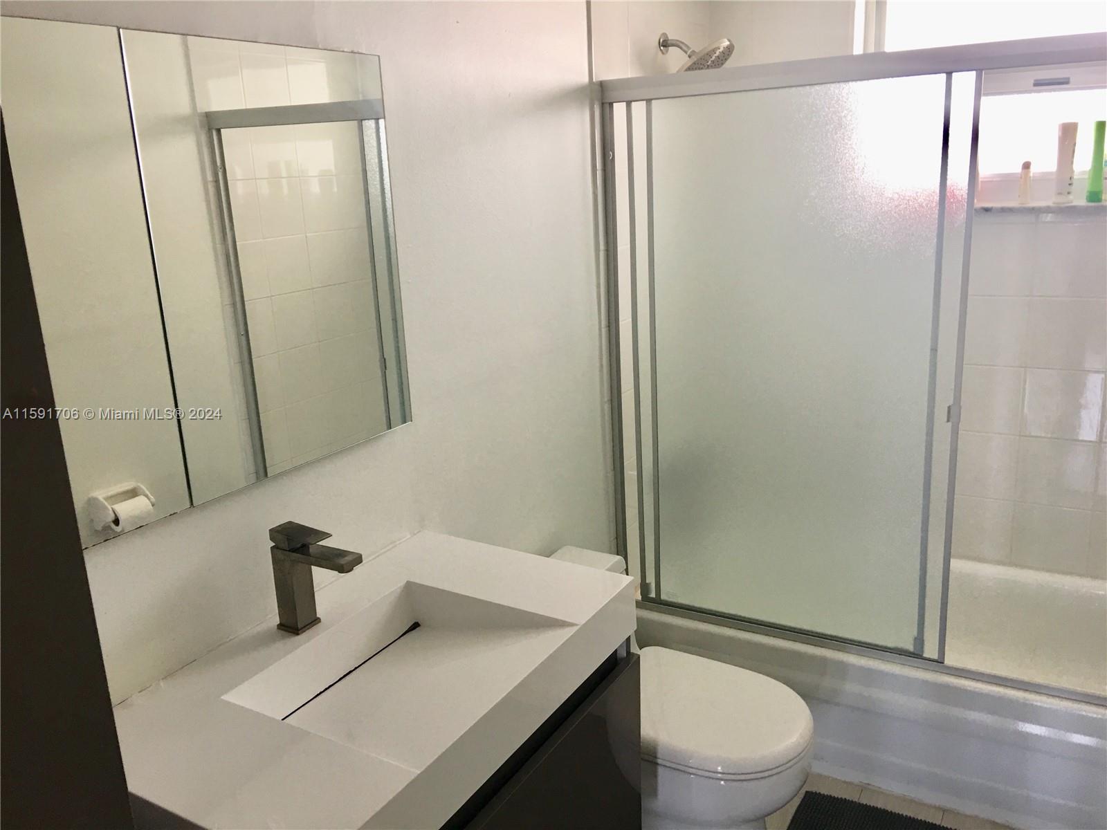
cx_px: 554
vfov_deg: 48.2
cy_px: 415
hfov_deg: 61.7
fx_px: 927
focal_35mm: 29
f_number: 2.2
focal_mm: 4.15
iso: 25
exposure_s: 1/15
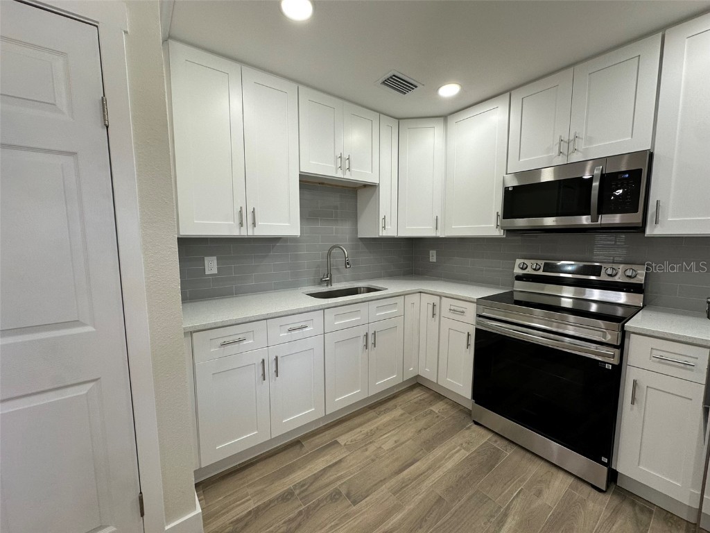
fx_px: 287
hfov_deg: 102.1
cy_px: 266
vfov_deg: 85.7
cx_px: 355
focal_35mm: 14
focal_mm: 2.22
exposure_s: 1/120
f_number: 2.2
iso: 100
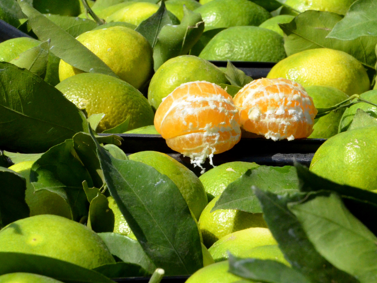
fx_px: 3168
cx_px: 233
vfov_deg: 5.1
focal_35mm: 291
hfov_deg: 6.8
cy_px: 90
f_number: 18
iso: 2500
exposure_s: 1/1250
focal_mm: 105
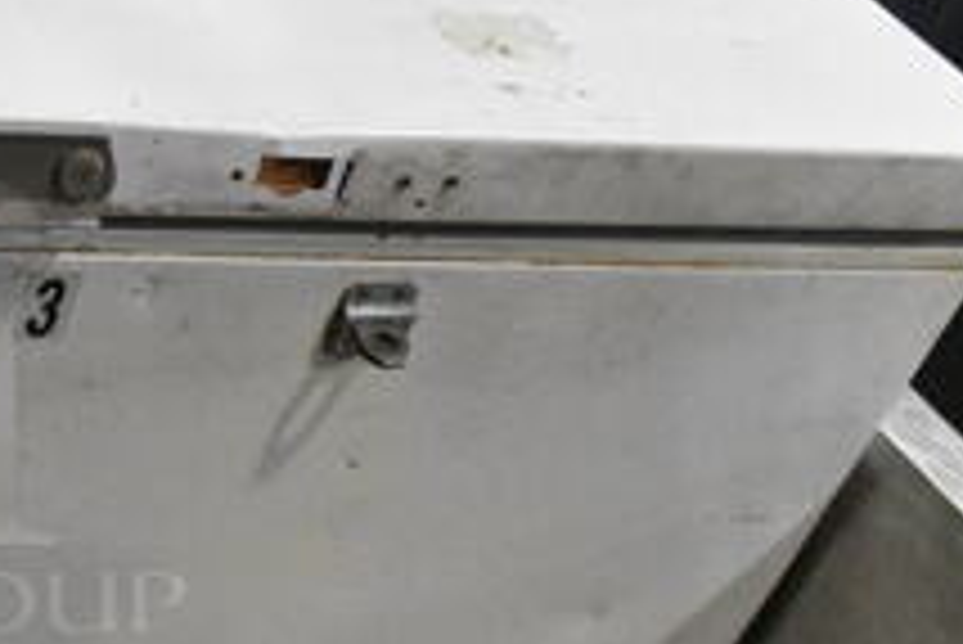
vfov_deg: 17.7
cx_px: -274
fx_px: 2061
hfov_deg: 23.4
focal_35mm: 77
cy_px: 414
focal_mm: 18
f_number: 9
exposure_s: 1/320
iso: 6400
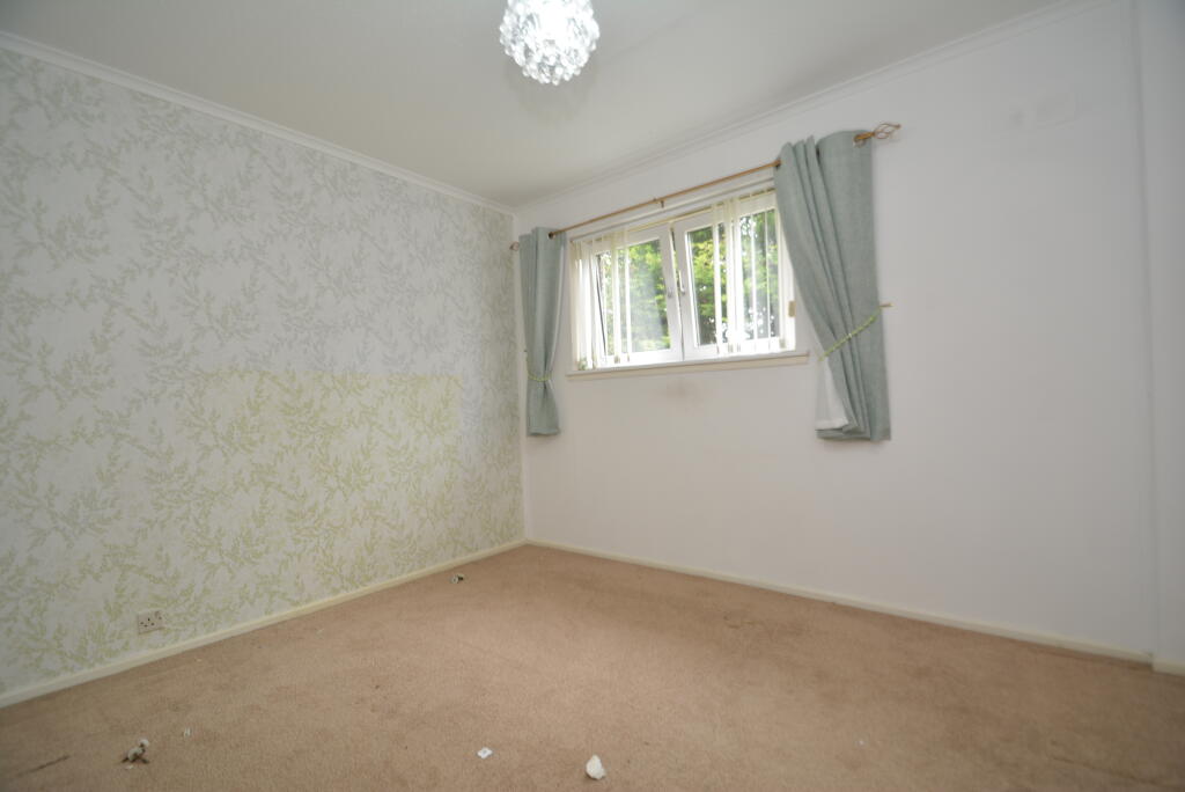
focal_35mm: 15
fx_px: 494
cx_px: 592
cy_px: 396
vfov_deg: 77.4
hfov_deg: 100.4
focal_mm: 10
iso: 100
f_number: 4.5
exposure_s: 1/15
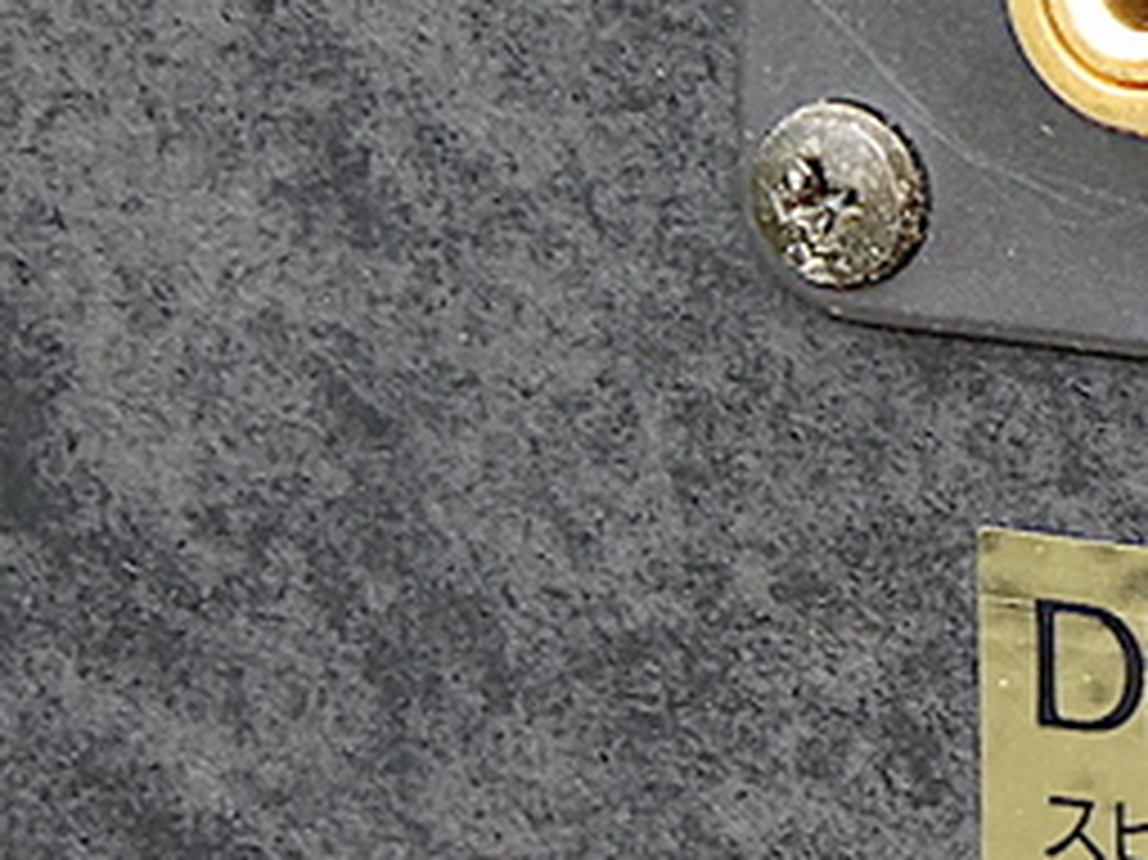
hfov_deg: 3.3
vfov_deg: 2.5
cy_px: 837
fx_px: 19955
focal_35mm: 602
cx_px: 1472
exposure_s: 1/2.5
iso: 200
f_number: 5.5
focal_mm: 28.7
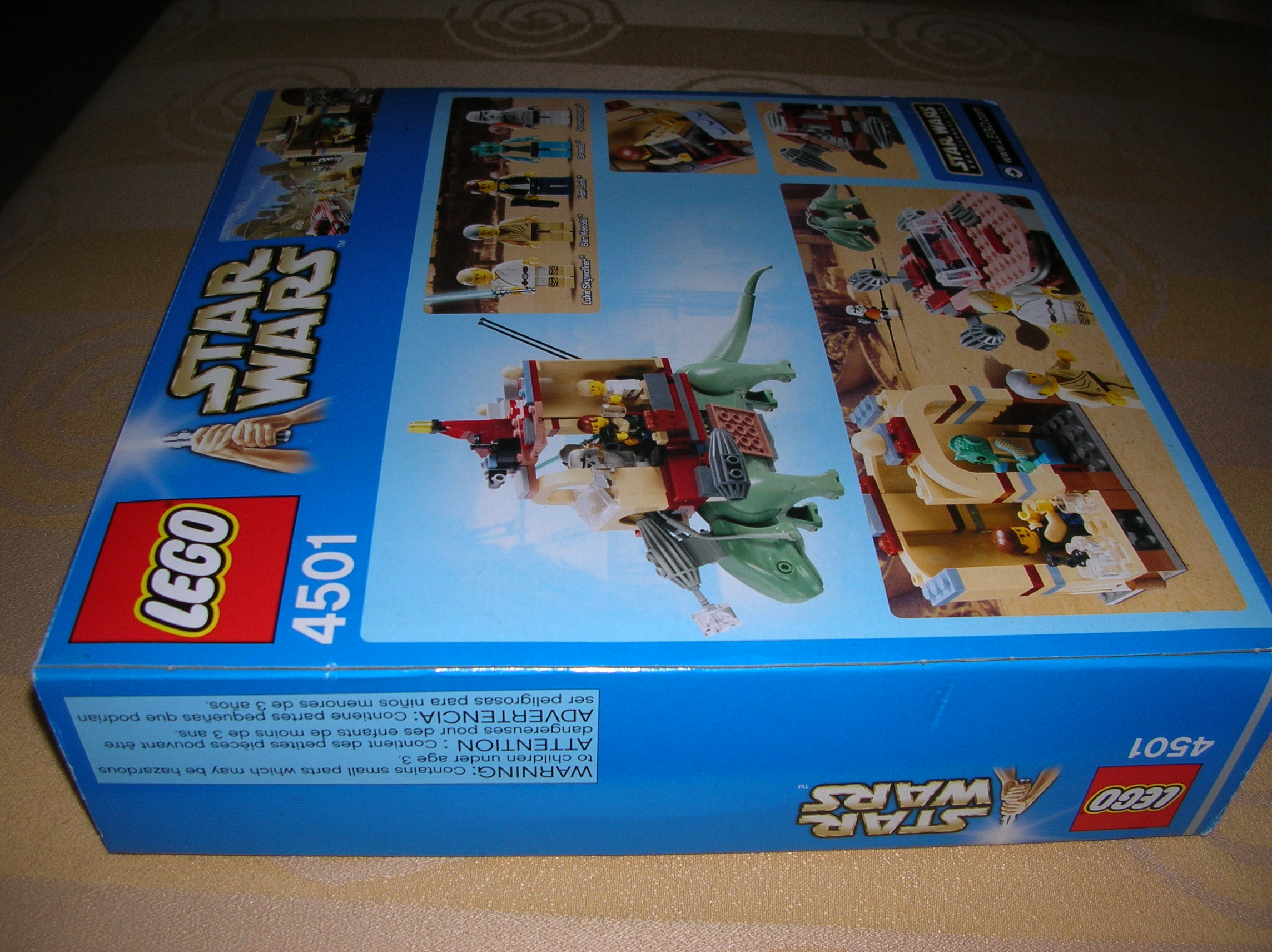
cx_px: 636
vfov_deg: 40.6
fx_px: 1285
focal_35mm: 35
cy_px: 476
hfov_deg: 52.7
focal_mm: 5.8
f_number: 2.8
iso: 50
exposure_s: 1/60.1
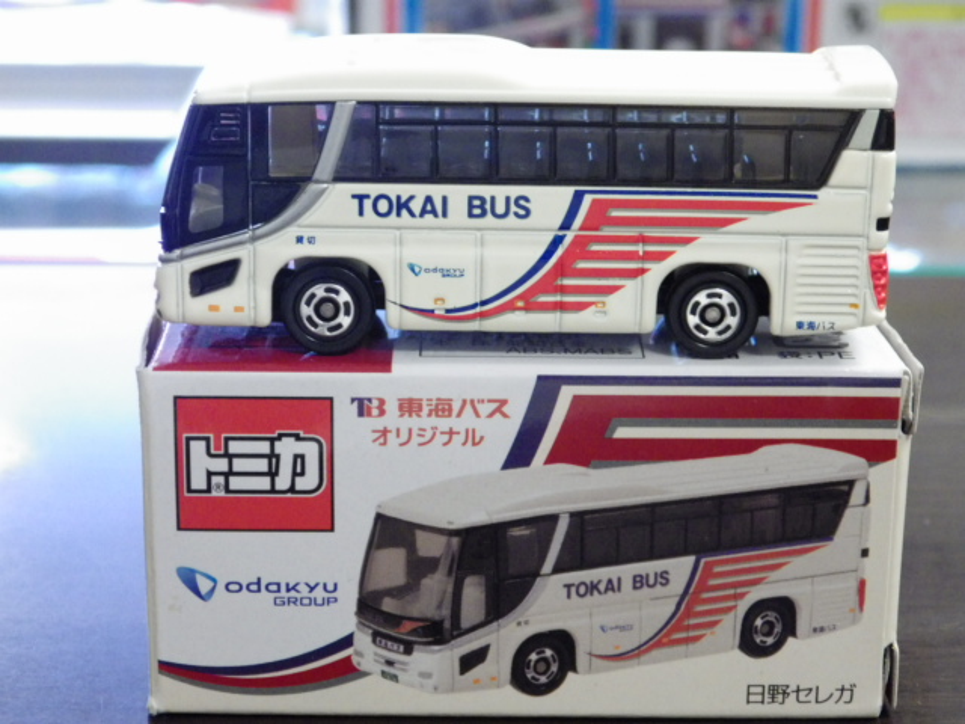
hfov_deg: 22.5
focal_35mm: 87
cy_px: 362
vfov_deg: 17.0
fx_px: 2425
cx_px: 482
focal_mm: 15.6
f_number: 4.4
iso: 800
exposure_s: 1/30
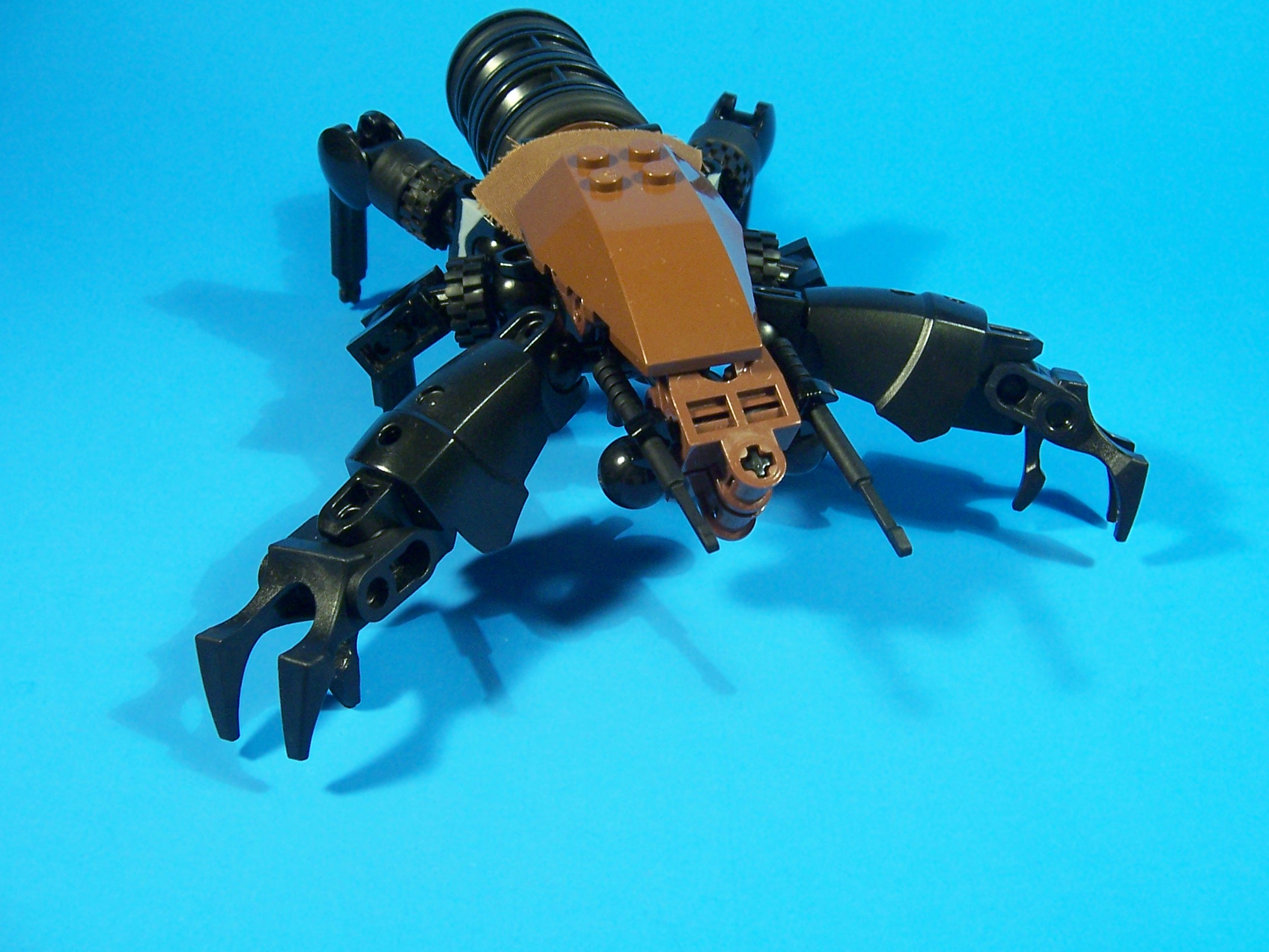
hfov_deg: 51.4
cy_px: 456
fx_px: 1320
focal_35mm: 36
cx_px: 647
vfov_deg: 39.6
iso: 140
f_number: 3.4
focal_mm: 5.5
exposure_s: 1/15
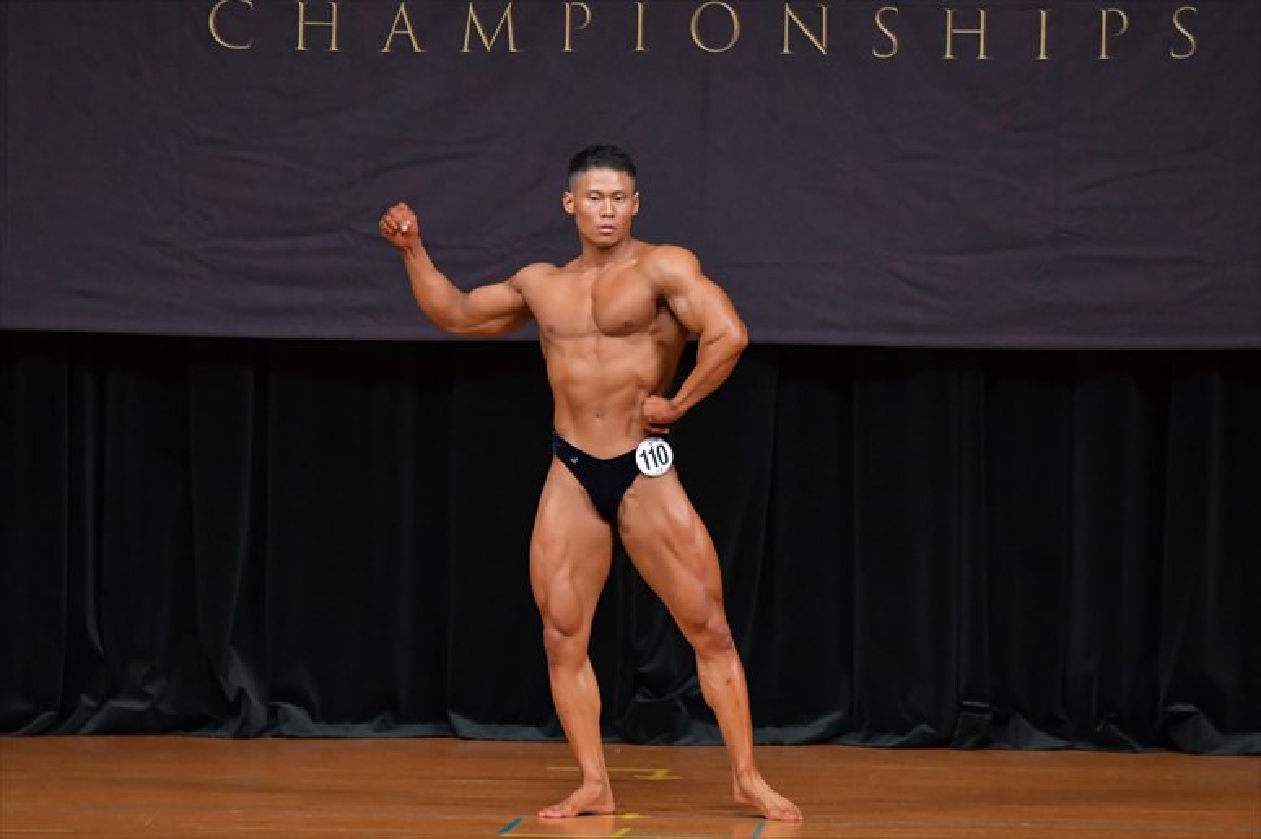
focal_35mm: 285
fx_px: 9978
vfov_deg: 4.8
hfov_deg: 7.2
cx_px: 630
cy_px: 420
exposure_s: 1/400
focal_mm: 190
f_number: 5.6
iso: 4000
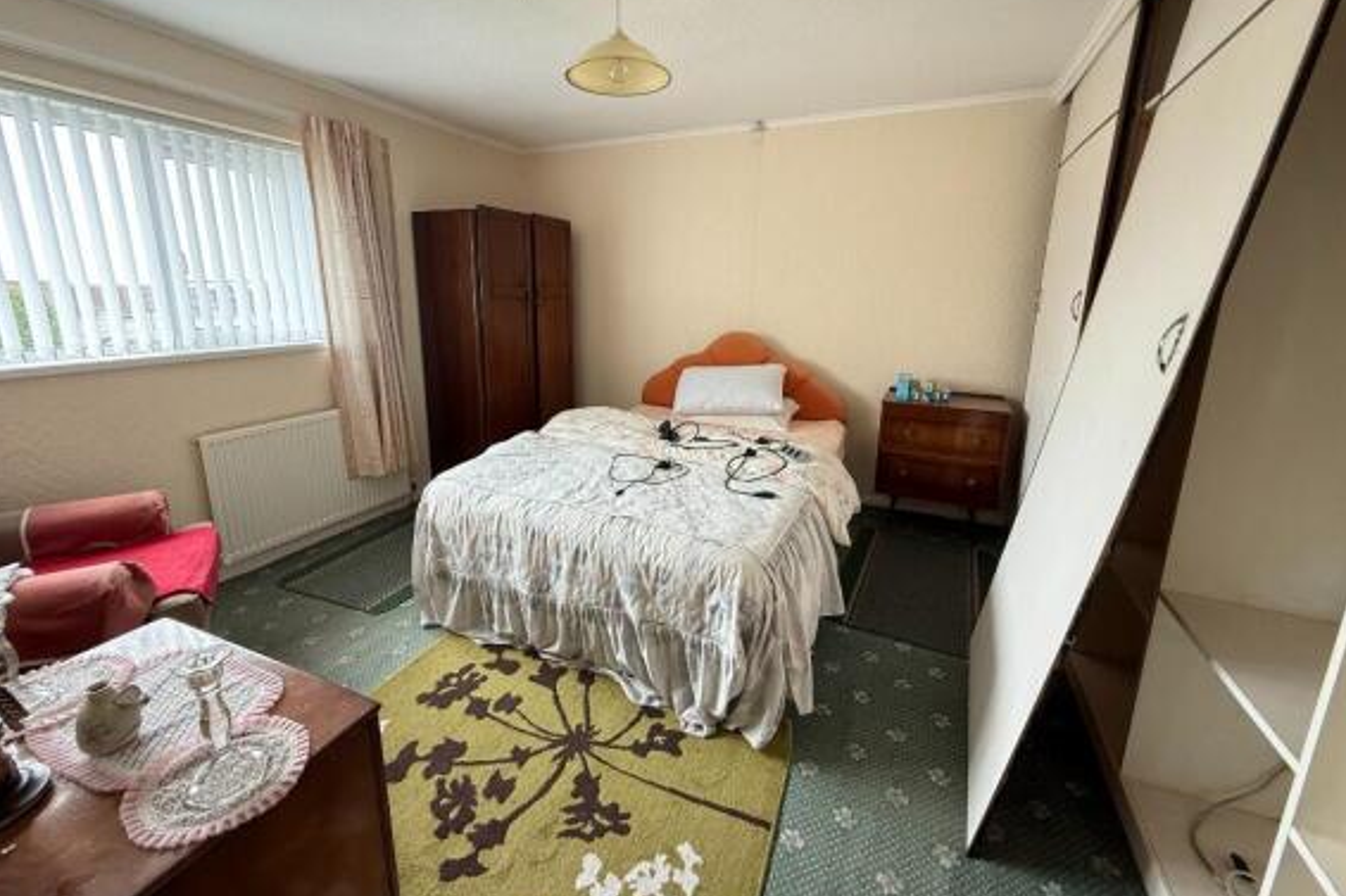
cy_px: 408
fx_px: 561
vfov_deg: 77.1
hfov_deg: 100.4
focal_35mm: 15
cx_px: 674
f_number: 2.2
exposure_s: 1/99
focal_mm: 2.22
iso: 200
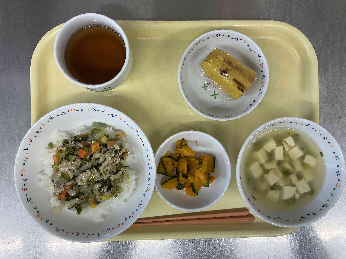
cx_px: 173
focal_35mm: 29
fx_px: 290
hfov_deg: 61.7
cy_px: 130
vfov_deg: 48.2
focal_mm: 3
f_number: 1.8
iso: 50
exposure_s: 1/120
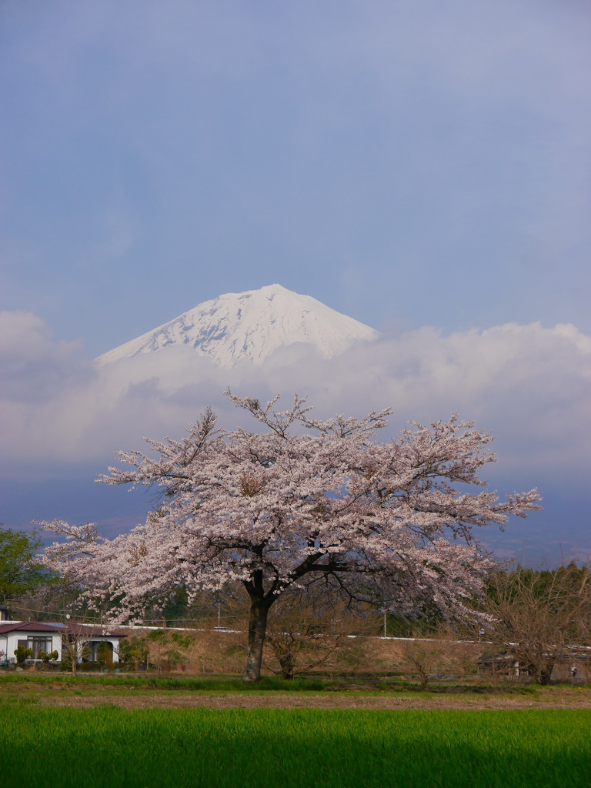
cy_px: 394
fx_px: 1912
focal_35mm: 84
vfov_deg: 23.3
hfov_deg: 17.6
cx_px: 296
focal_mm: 42
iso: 160
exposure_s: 1/320
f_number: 7.1
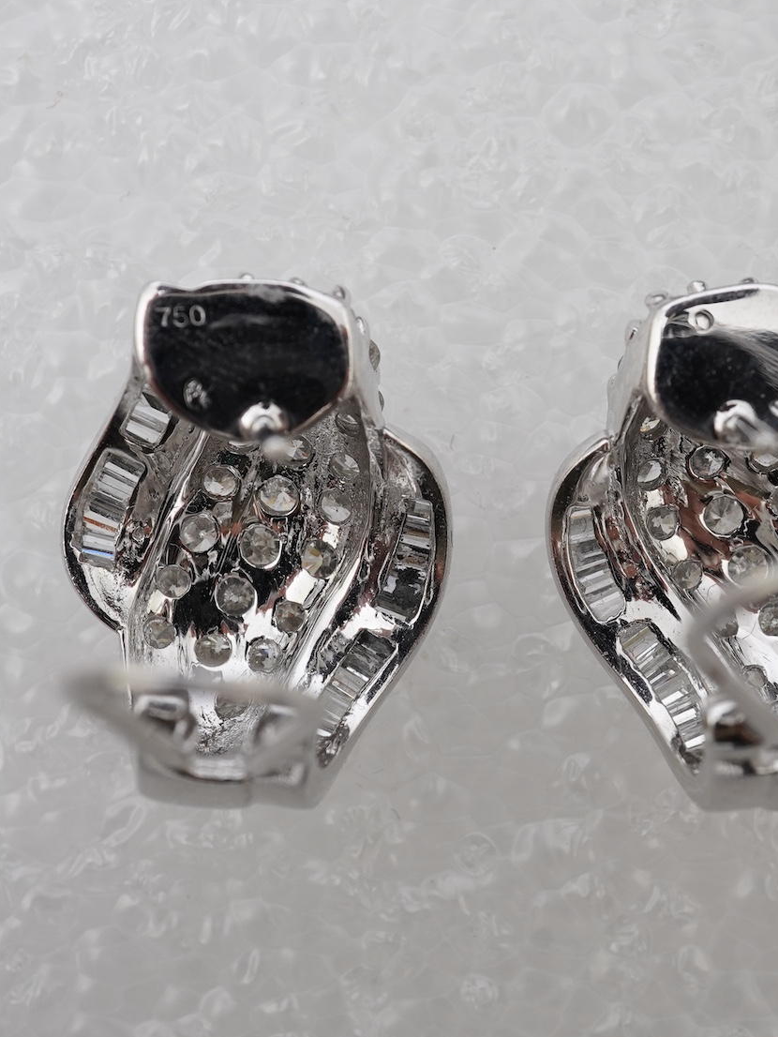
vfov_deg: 29.4
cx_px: 514
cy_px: 521
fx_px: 1977
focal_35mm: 66
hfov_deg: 22.2
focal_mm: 30
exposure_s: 1/125
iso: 400
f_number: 16
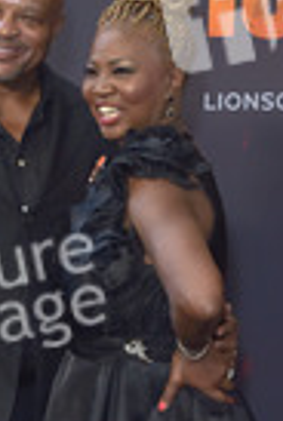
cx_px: 38
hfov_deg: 10.2
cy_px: 461
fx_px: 1572
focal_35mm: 134
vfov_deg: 14.9
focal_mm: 46
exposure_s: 1/250
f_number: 6.3
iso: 640
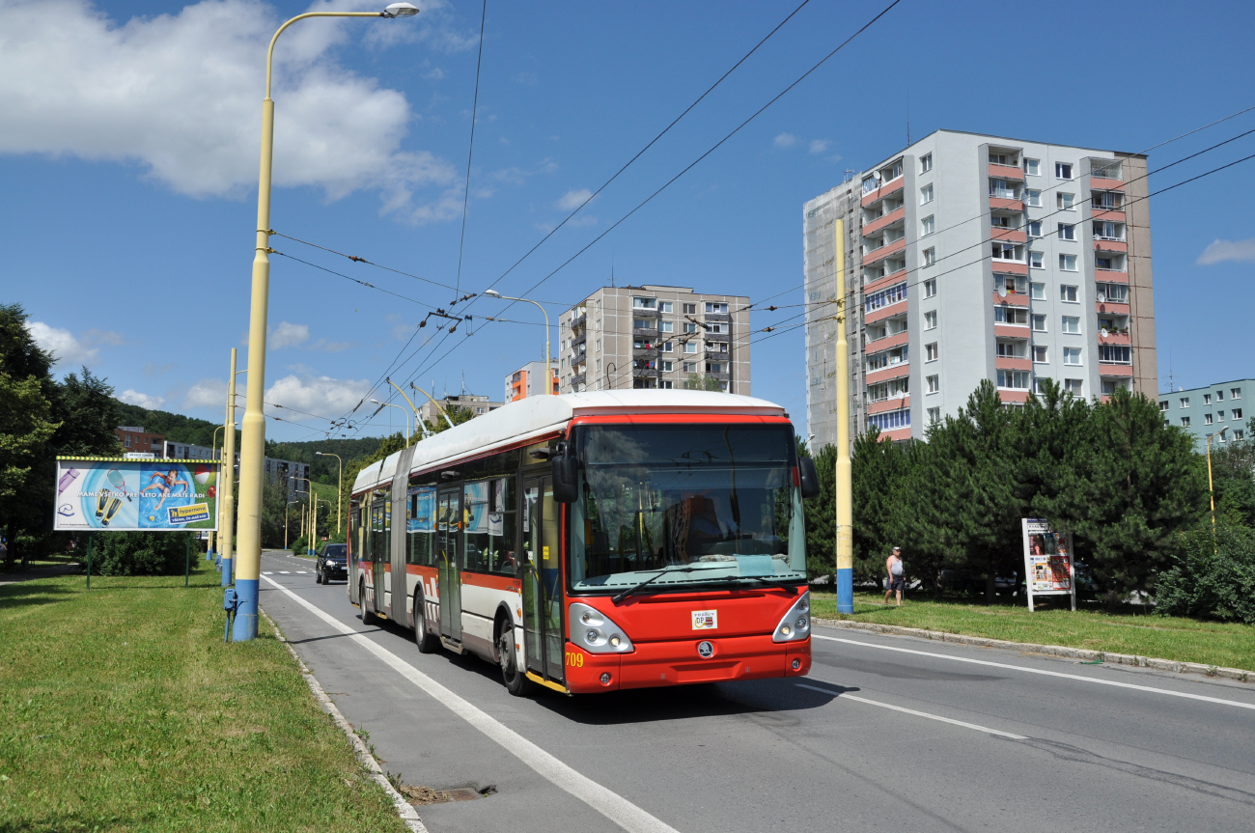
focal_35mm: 36
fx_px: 1253
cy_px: 416
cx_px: 628
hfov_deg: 53.2
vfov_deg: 36.8
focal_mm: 24
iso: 200
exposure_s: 1/800
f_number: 8
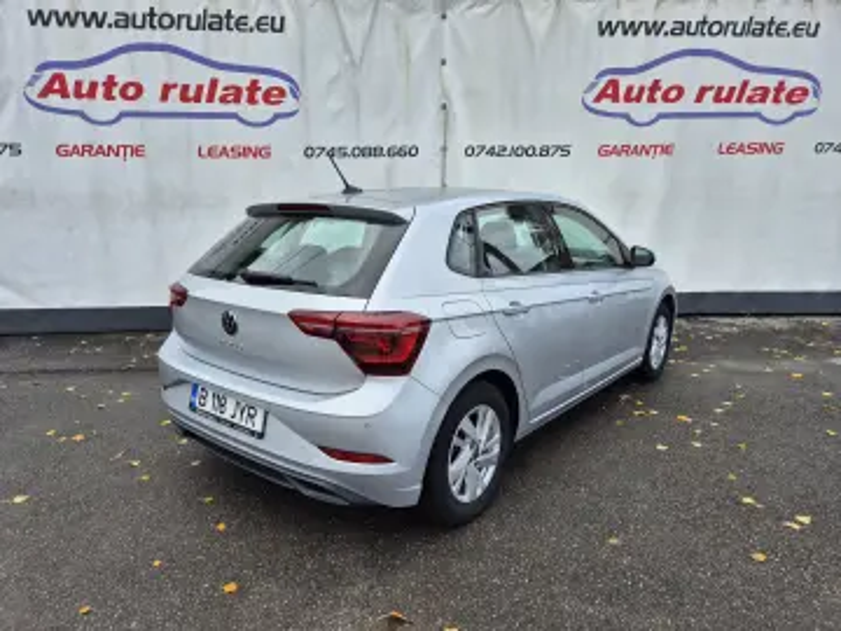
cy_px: 316
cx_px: 420
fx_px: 559
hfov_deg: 73.9
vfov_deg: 58.9
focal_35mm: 23
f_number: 1.8
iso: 25
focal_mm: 5.4
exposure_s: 1/367
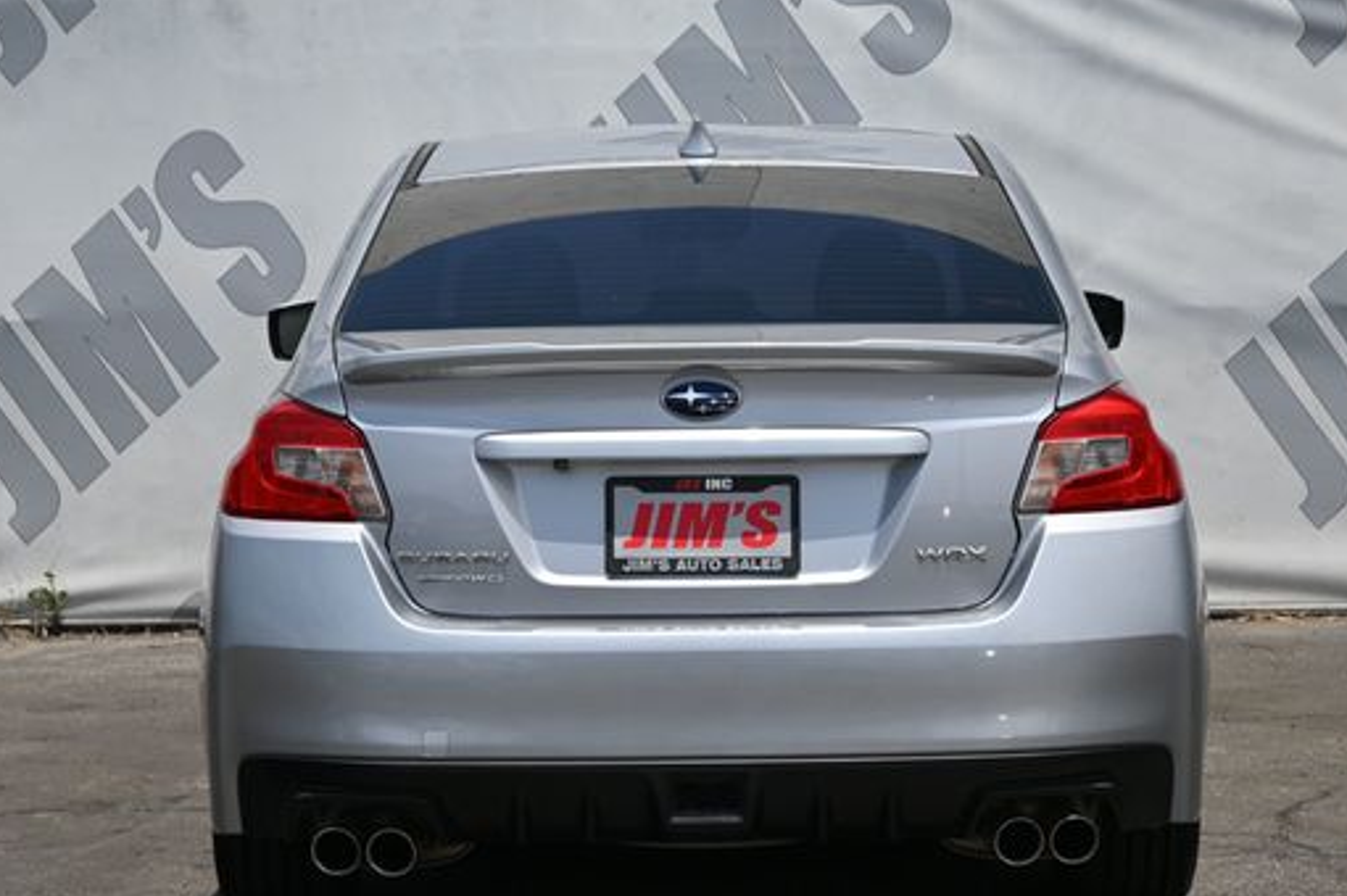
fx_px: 3515
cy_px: 493
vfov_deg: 14.5
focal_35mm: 94
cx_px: 701
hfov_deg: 21.7
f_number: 6.3
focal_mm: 50
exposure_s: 1/320
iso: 100
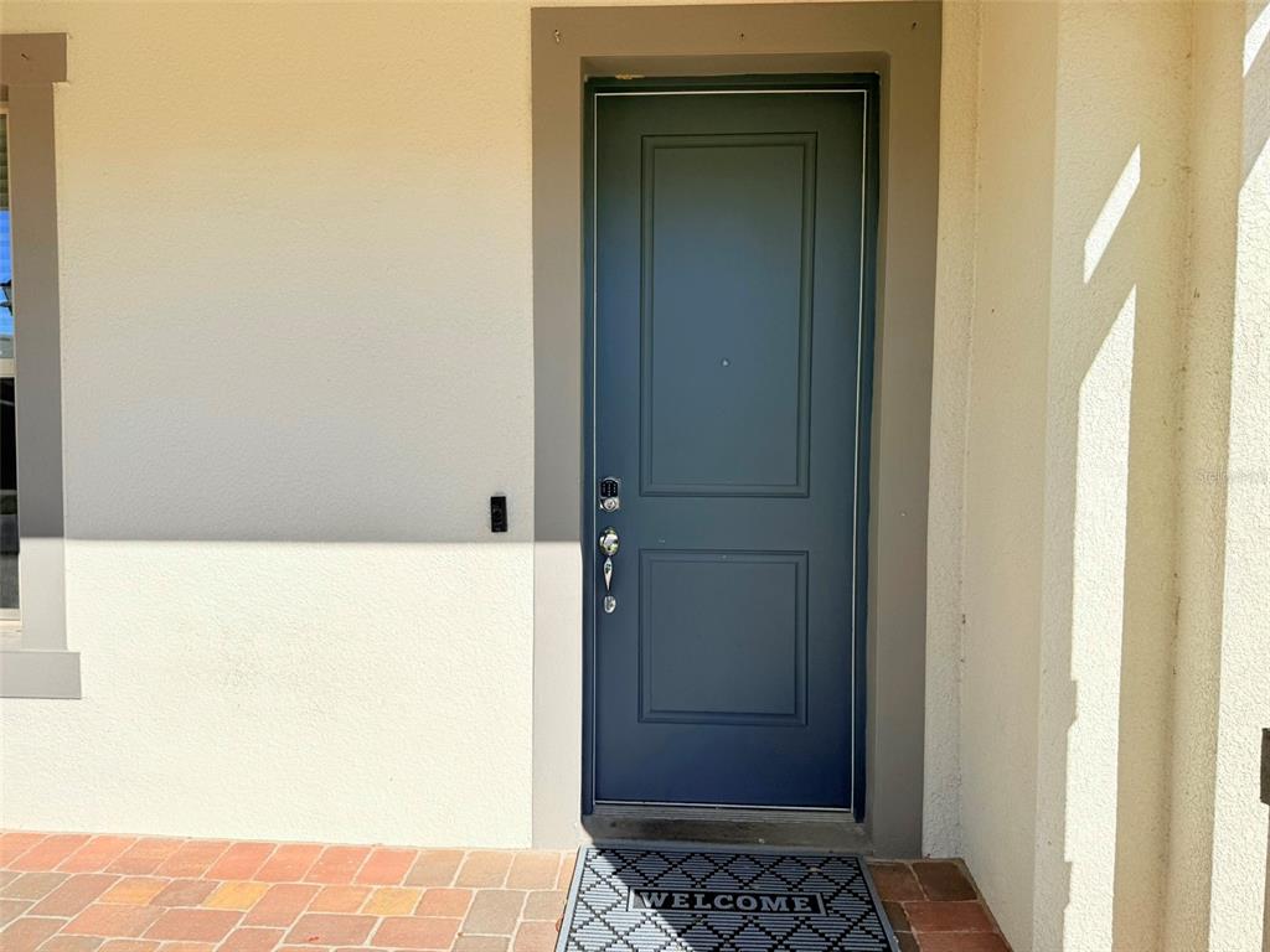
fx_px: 881
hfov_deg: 71.6
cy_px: 476
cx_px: 635
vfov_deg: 56.8
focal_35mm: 24
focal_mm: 6.76
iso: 80
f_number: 1.78
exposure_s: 1/5319
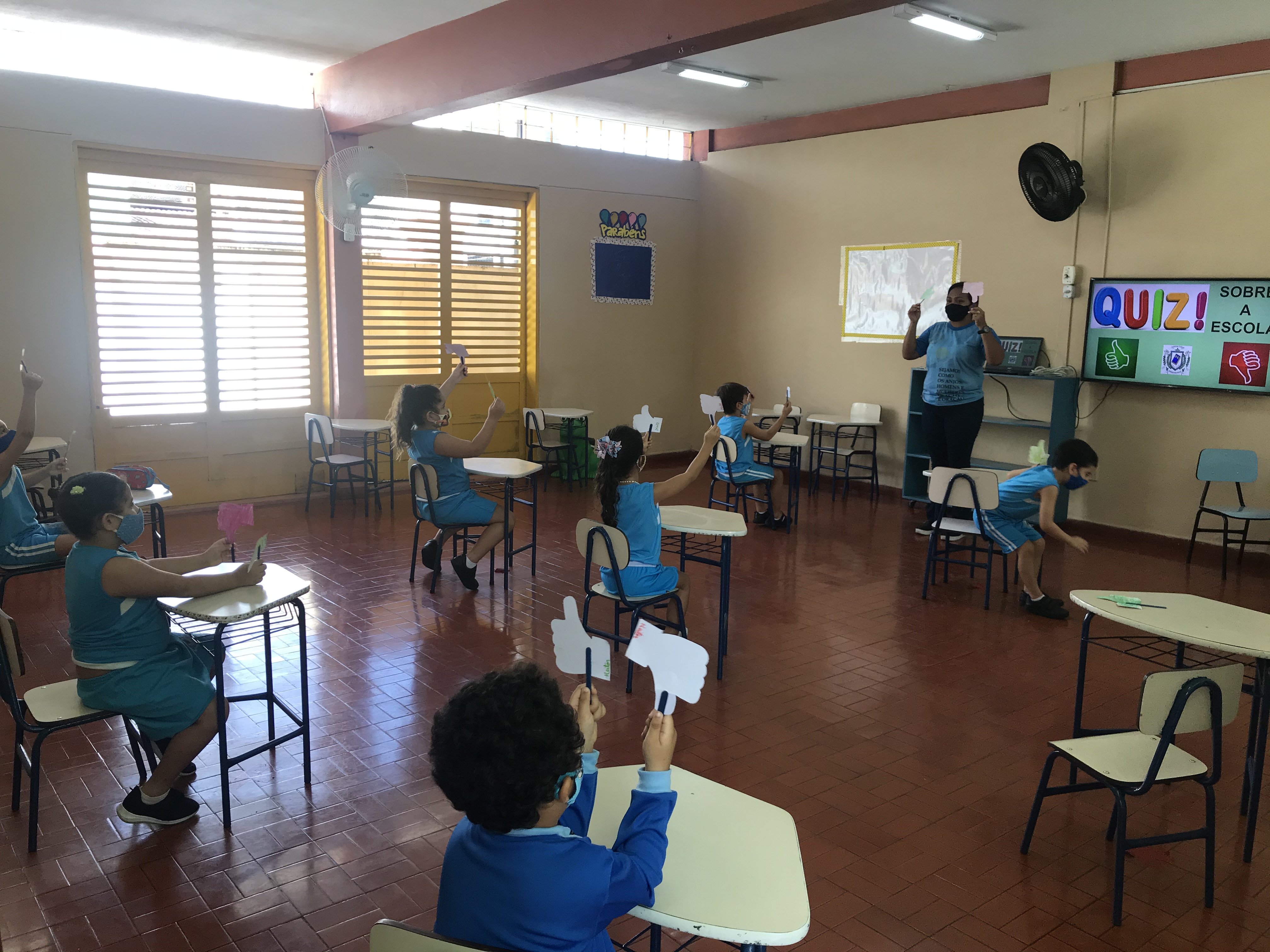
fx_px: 1027
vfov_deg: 49.7
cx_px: 635
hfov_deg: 63.4
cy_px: 476
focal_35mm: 28
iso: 32
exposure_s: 1/120
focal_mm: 3.99
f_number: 1.8
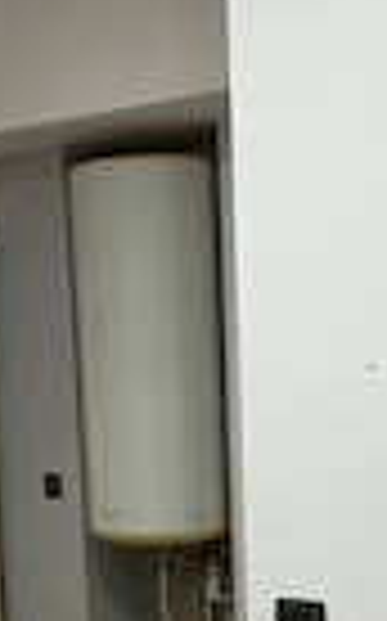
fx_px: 1251
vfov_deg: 27.3
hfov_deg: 17.6
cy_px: 504
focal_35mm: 74
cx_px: 212
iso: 200
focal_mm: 6.76
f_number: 1.78
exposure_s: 1/63
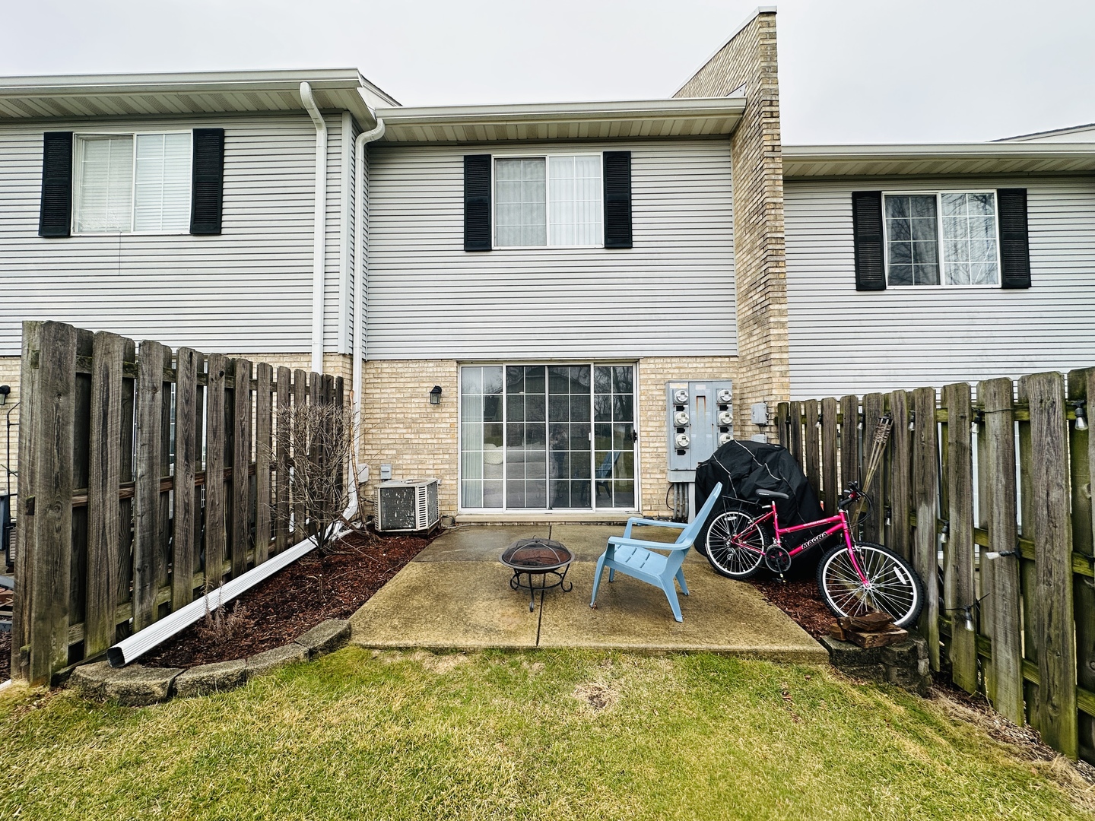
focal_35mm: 14
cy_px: 410
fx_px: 443
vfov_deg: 85.7
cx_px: 548
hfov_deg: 102.1
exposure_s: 1/358
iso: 40
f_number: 2.2
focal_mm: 2.22
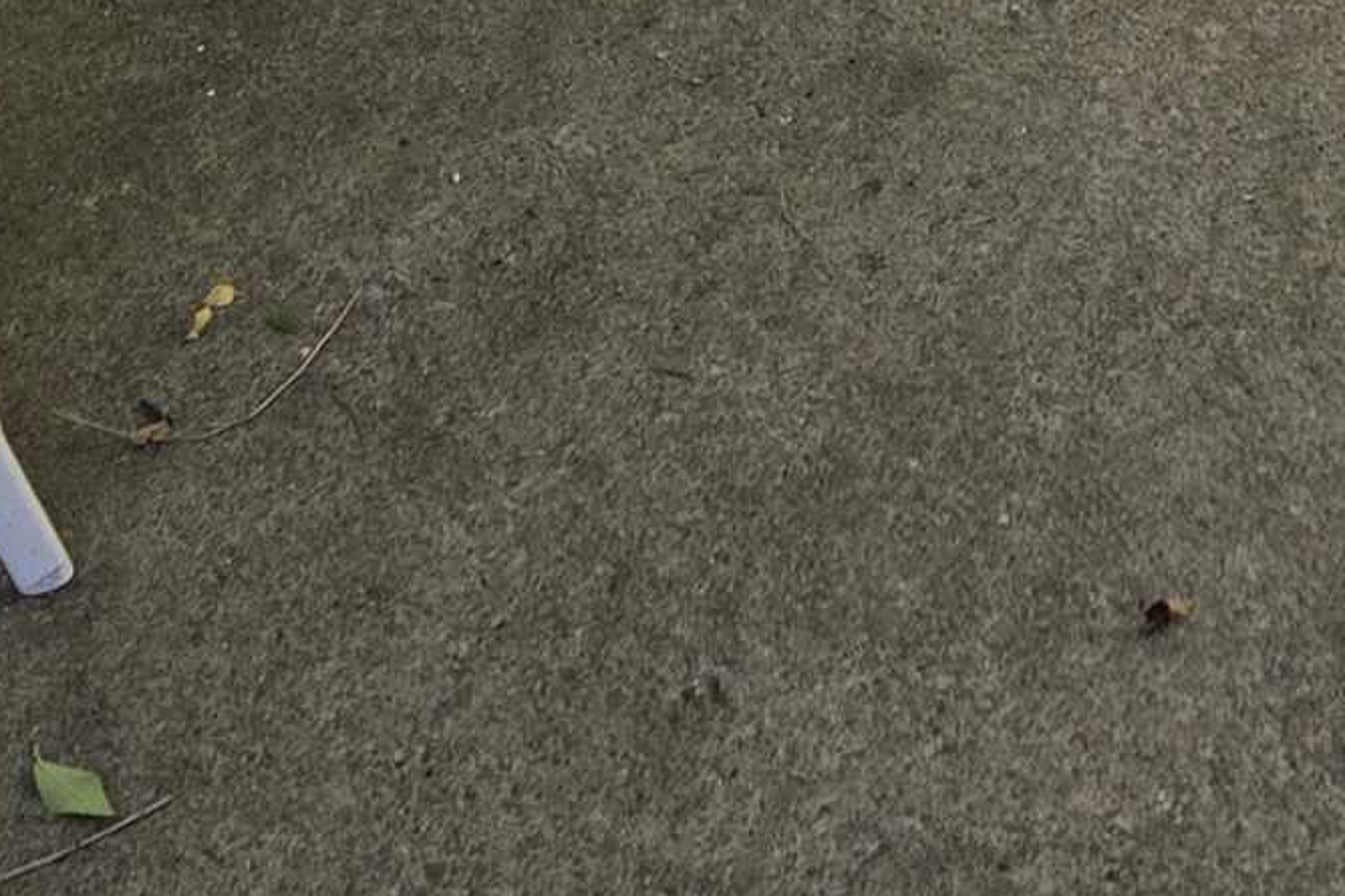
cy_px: -1180
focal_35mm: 110
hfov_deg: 18.5
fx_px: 4108
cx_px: 1007
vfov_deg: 10.8
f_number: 1.8
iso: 25
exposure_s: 1/1248
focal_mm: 5.4
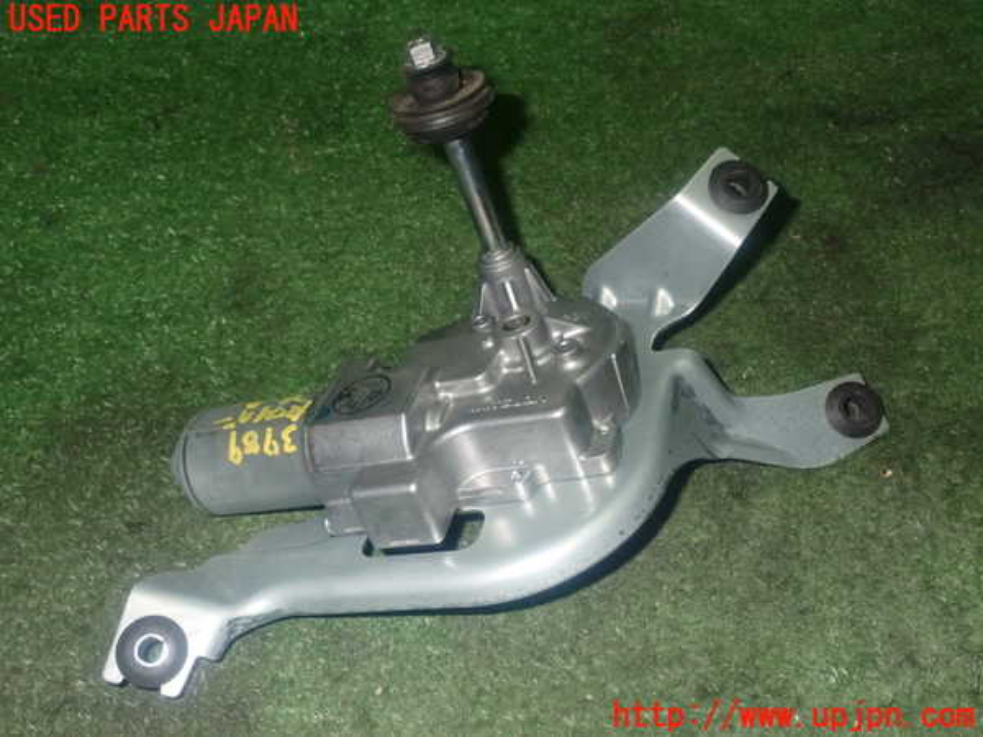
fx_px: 1079
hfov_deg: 49.0
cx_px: 492
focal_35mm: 38
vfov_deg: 37.7
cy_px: 368
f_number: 10
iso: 800
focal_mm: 6.83
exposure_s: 1/40
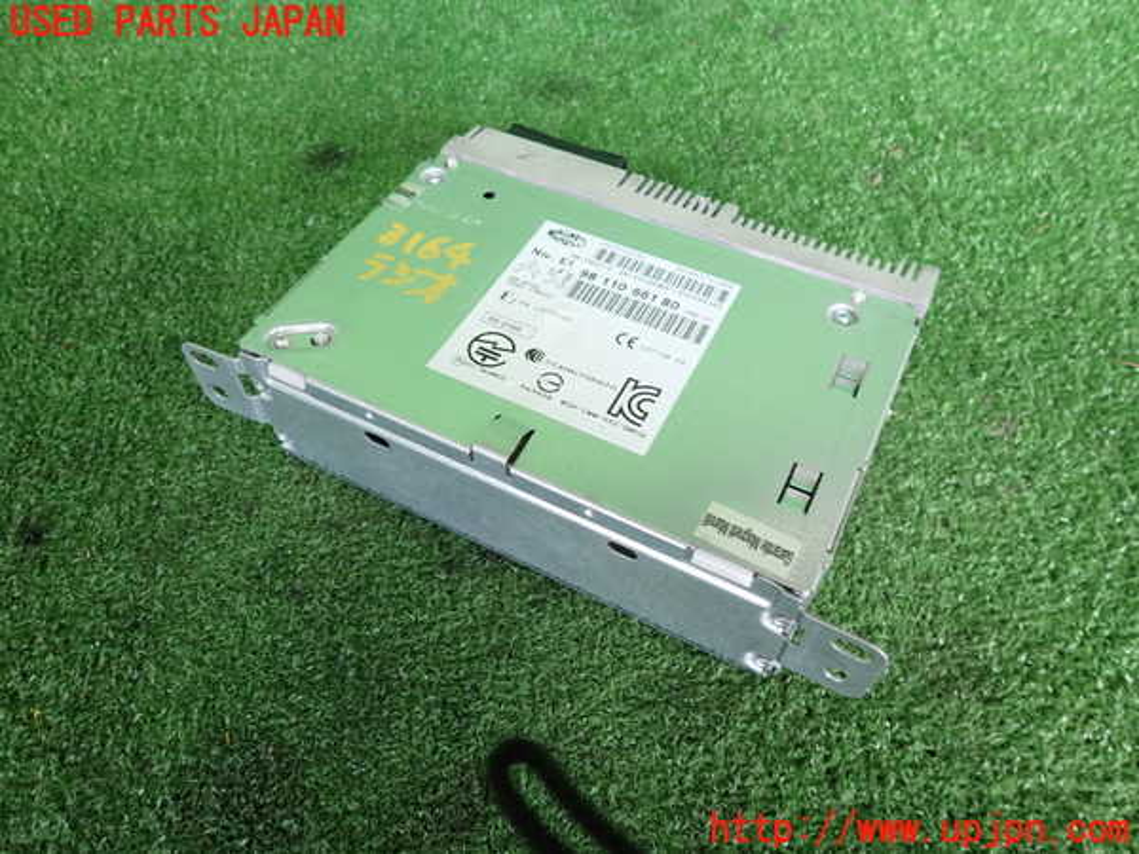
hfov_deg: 69.4
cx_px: 570
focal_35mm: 25
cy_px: 427
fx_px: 823
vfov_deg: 54.9
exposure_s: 1/40
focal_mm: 4.5
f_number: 2
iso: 200
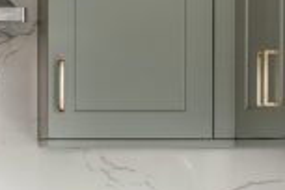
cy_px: 167
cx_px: -54
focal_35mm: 201
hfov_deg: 10.1
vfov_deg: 6.8
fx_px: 1591
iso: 400
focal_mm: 30
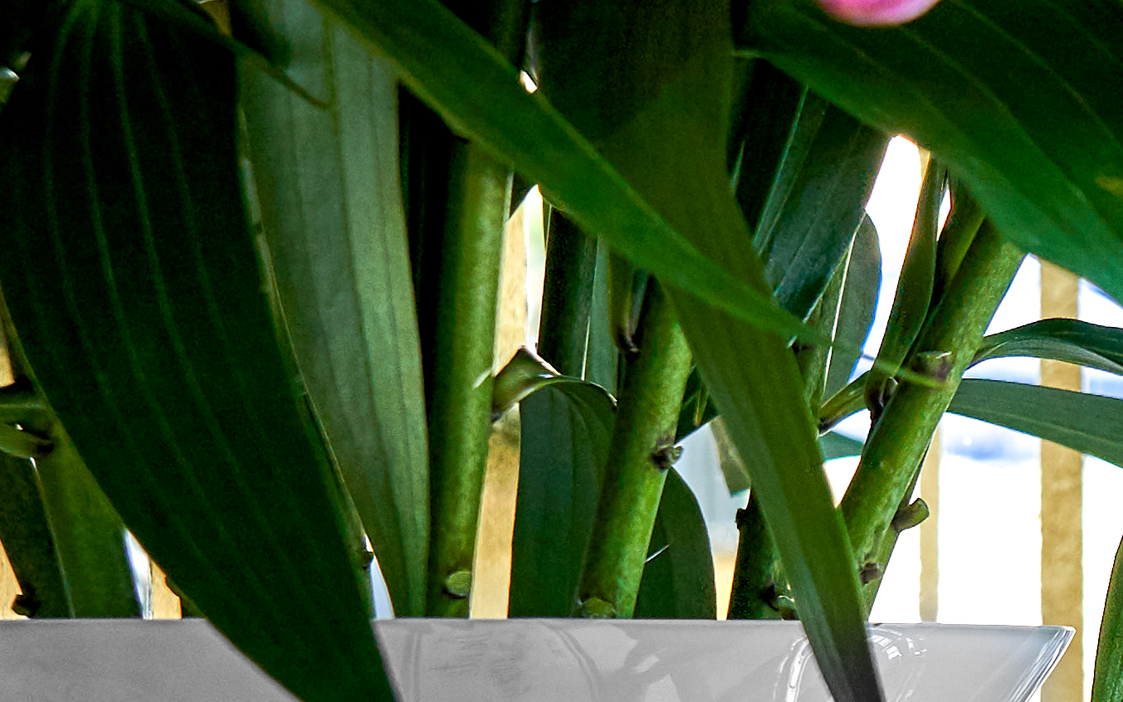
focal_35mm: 180
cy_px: 740
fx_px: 5510
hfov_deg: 11.1
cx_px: 1787
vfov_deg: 7.3
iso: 250
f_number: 6.3
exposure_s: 1/100
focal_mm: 41
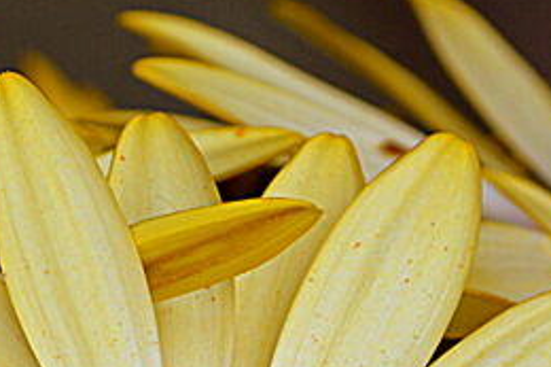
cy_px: 764
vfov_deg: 1.3
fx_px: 15892
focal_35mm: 1039
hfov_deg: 2.0
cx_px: 125
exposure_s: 1/250
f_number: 8
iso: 100
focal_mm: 150
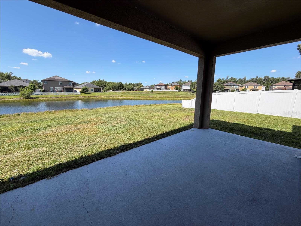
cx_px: 150
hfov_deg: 102.1
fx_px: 122
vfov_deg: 85.7
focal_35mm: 14
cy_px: 113
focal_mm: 2.22
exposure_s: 1/770
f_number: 2.2
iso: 25
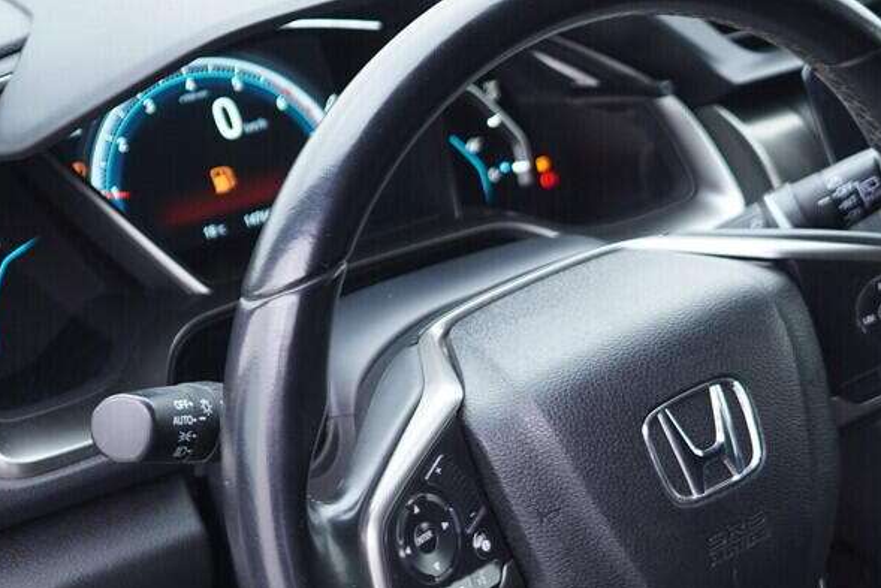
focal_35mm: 88
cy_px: 501
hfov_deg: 22.8
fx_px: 2154
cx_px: 705
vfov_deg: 15.4
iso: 320
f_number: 2.8
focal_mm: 24
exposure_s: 1/40
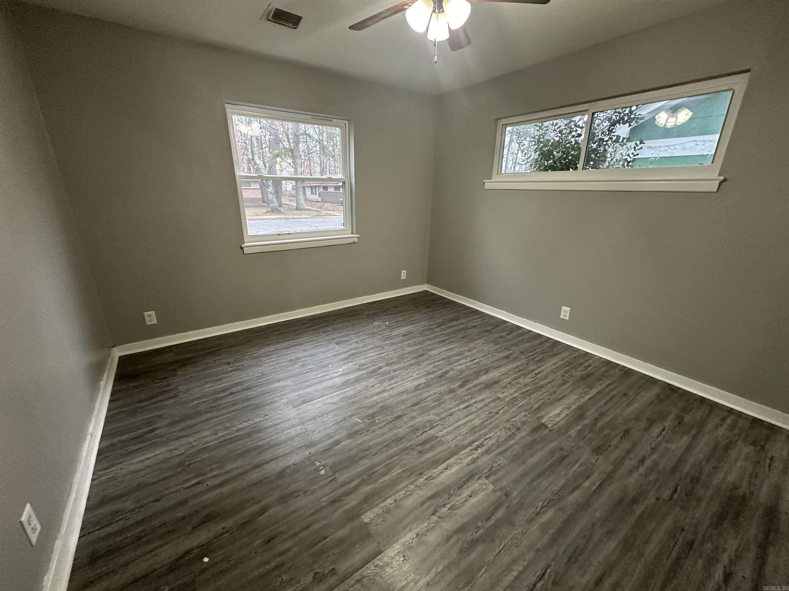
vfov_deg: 85.7
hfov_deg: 102.1
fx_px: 319
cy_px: 296
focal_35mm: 14
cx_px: 394
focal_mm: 2.22
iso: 500
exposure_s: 1/60
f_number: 2.2
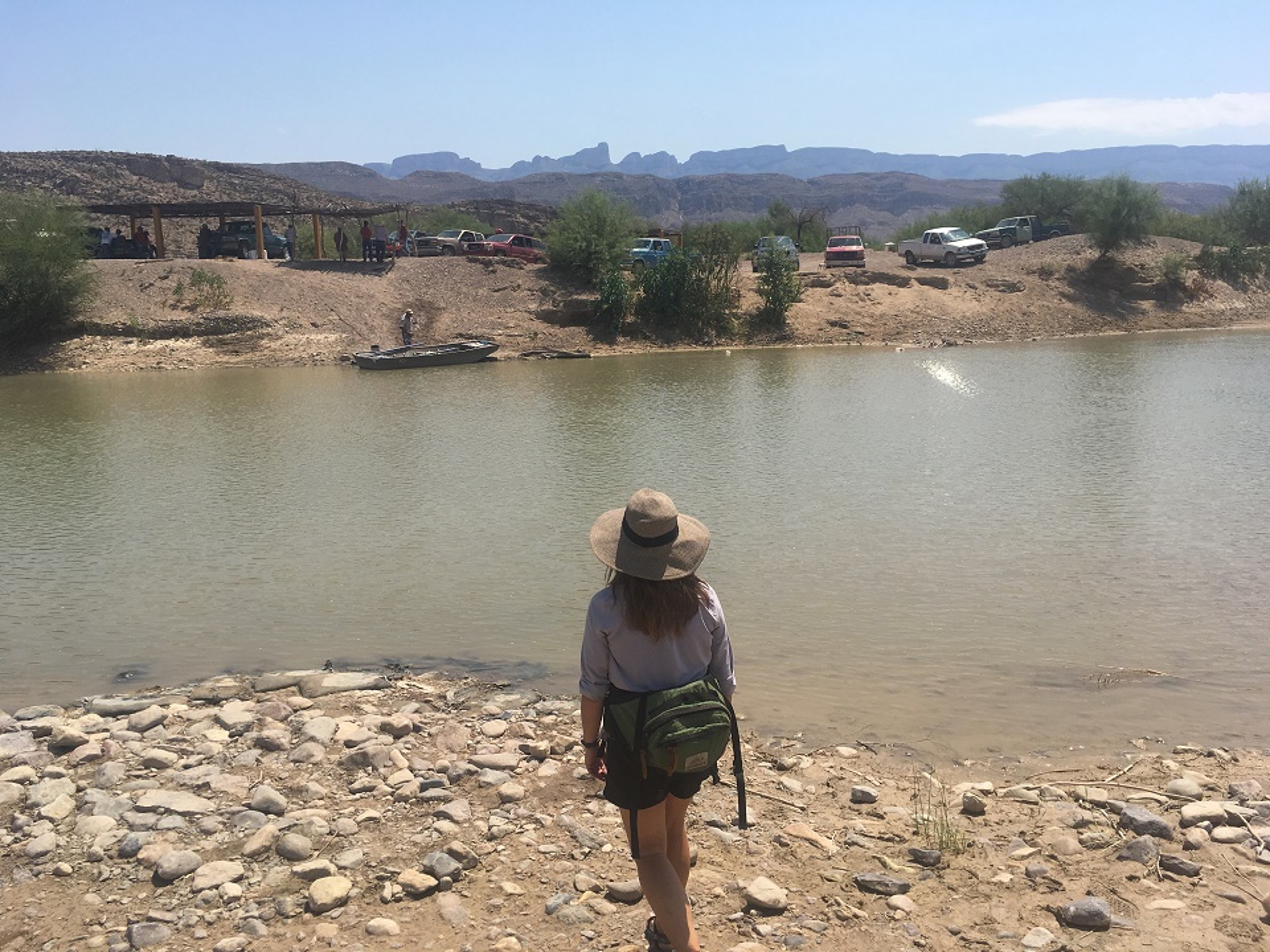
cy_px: 476
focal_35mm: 29
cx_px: 635
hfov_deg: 61.7
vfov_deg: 48.2
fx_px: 1064
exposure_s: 1/2564
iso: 25
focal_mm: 4.15
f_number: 2.2
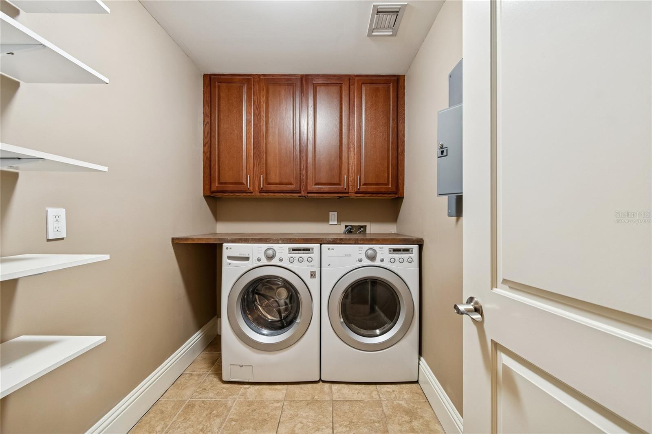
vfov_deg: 77.3
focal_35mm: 15
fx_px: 272
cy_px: 217
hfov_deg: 100.4
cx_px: 326
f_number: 7.1
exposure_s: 1/6
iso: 500
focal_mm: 10
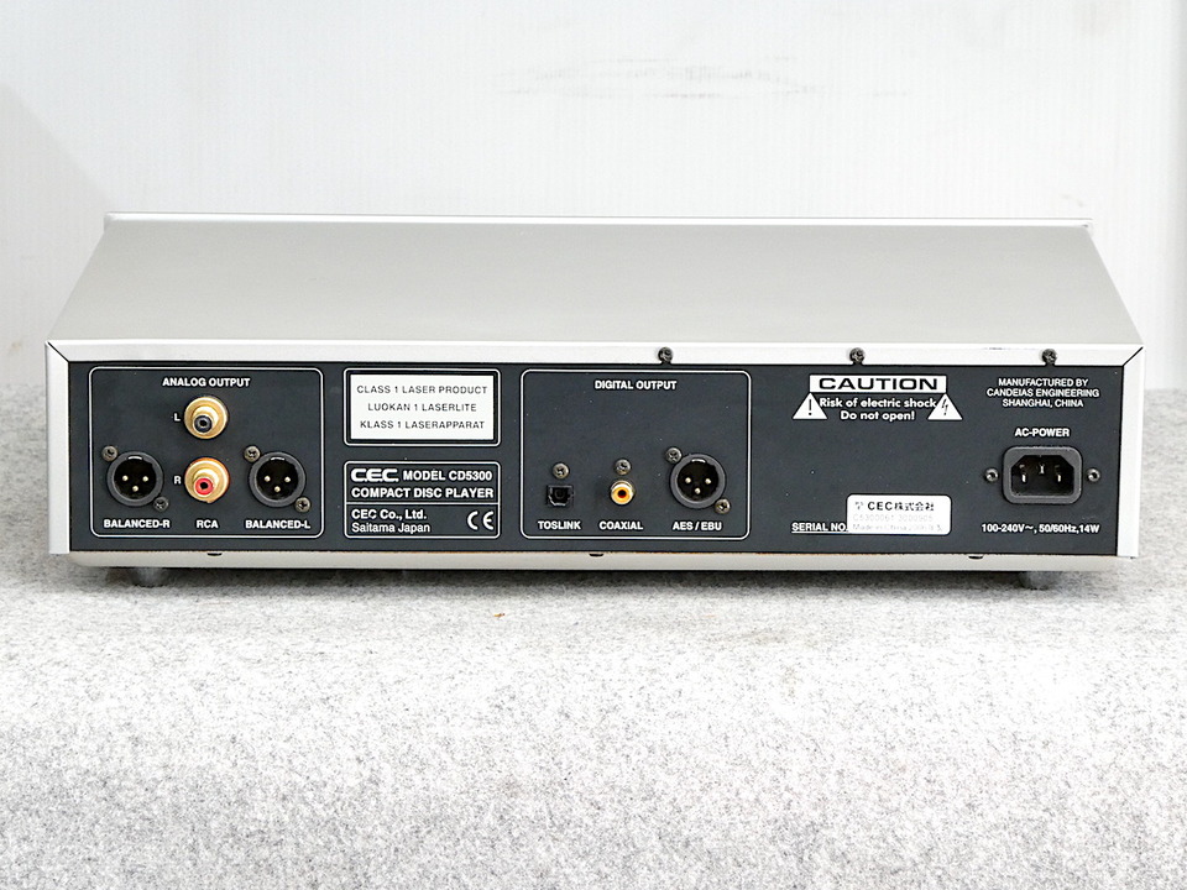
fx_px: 5486
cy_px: 445
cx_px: 594
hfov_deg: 12.3
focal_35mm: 160
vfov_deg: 9.3
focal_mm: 28.7
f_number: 5.6
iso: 400
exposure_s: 1/15
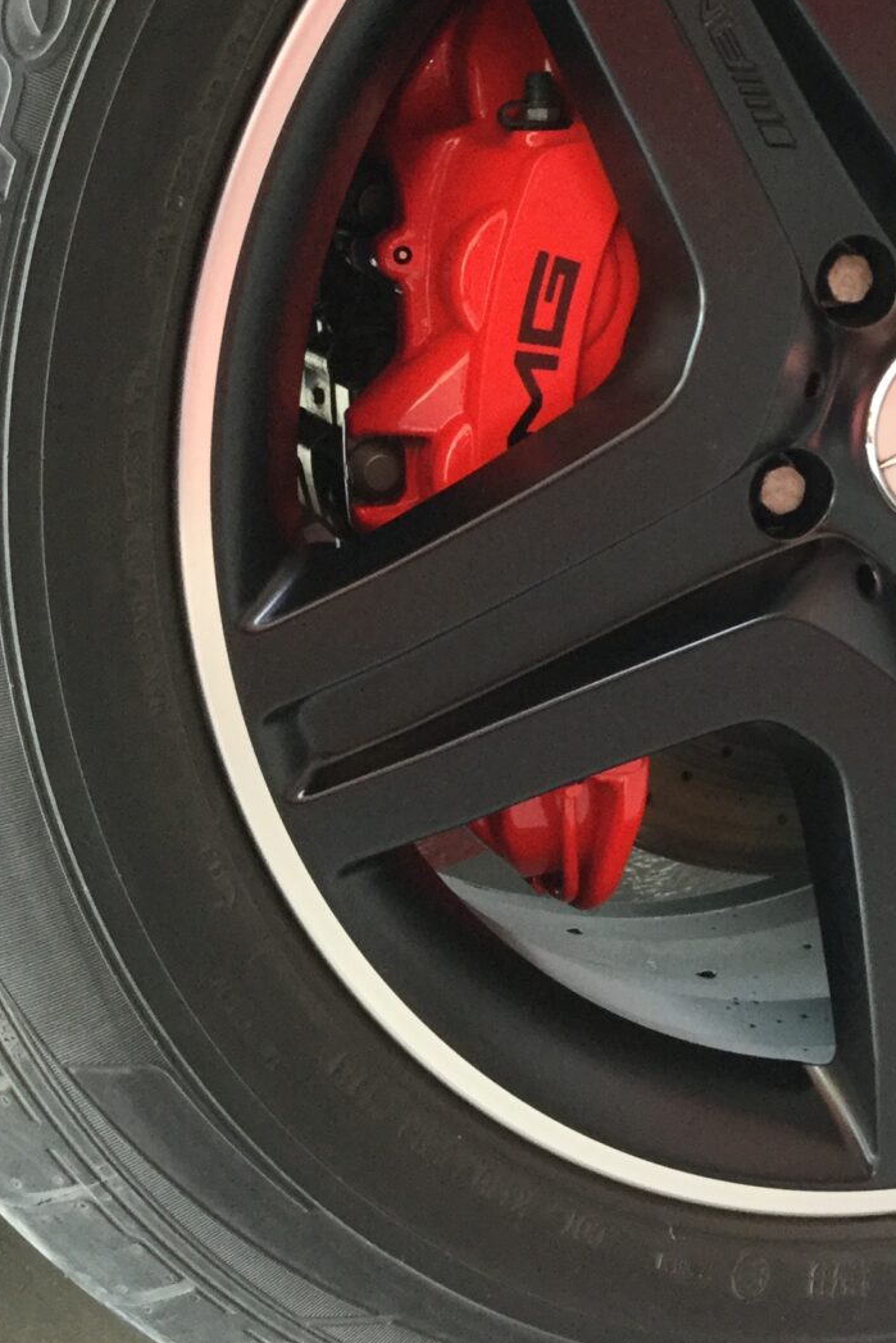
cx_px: 909
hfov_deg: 20.8
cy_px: 447
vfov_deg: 31.6
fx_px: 2351
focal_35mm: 63
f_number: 2.4
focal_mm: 3.3
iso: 125
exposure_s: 1/33
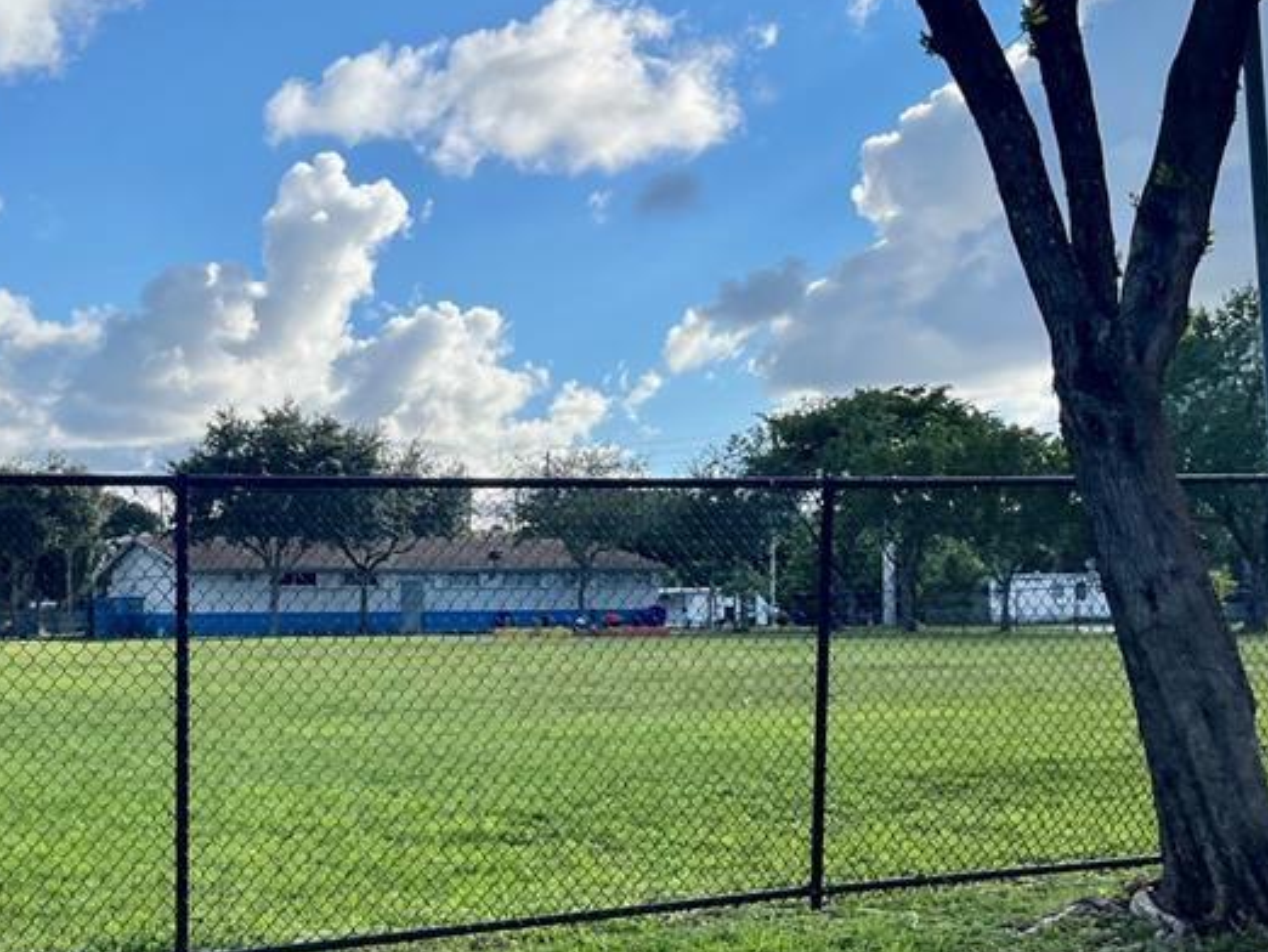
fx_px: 1869
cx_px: 321
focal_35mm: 51
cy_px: 554
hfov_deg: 36.6
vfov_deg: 28.5
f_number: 1.6
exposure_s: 1/3413
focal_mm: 5.1
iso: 50
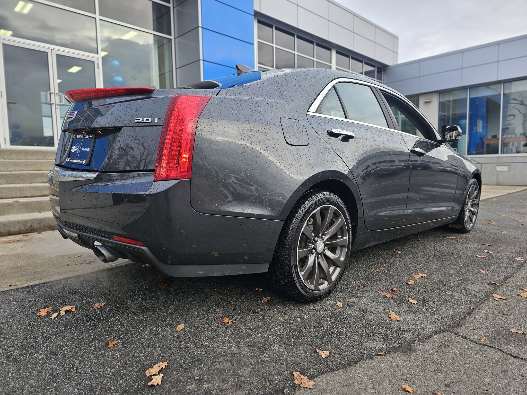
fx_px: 350
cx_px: 264
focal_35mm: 23
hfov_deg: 73.9
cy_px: 198
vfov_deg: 58.9
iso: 10
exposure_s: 1/120
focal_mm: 6.3
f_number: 1.7
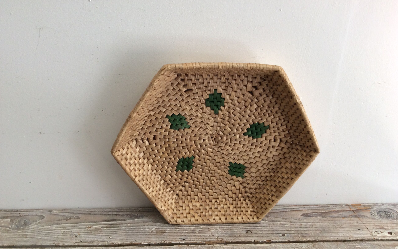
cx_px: 199
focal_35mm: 34
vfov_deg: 37.3
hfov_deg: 56.7
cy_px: 131
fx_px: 369
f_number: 2.4
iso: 40
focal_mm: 3.3
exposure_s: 1/25
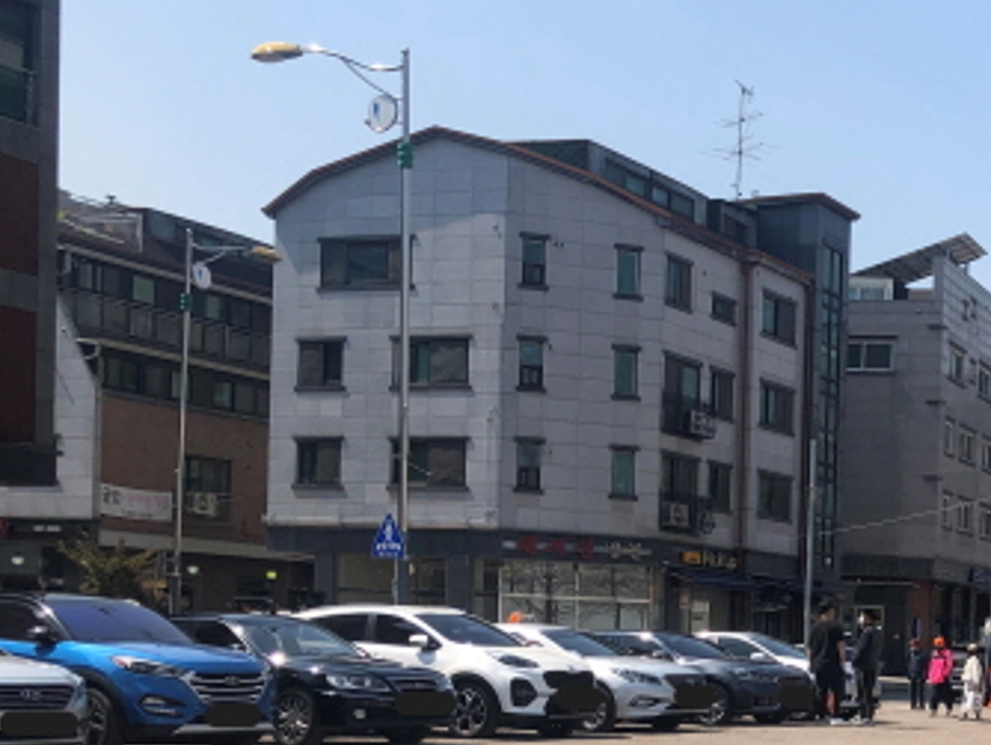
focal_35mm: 67
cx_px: 997
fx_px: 1919
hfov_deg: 27.3
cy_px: 695
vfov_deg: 21.4
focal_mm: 4
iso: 20
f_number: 1.8
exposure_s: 1/2667
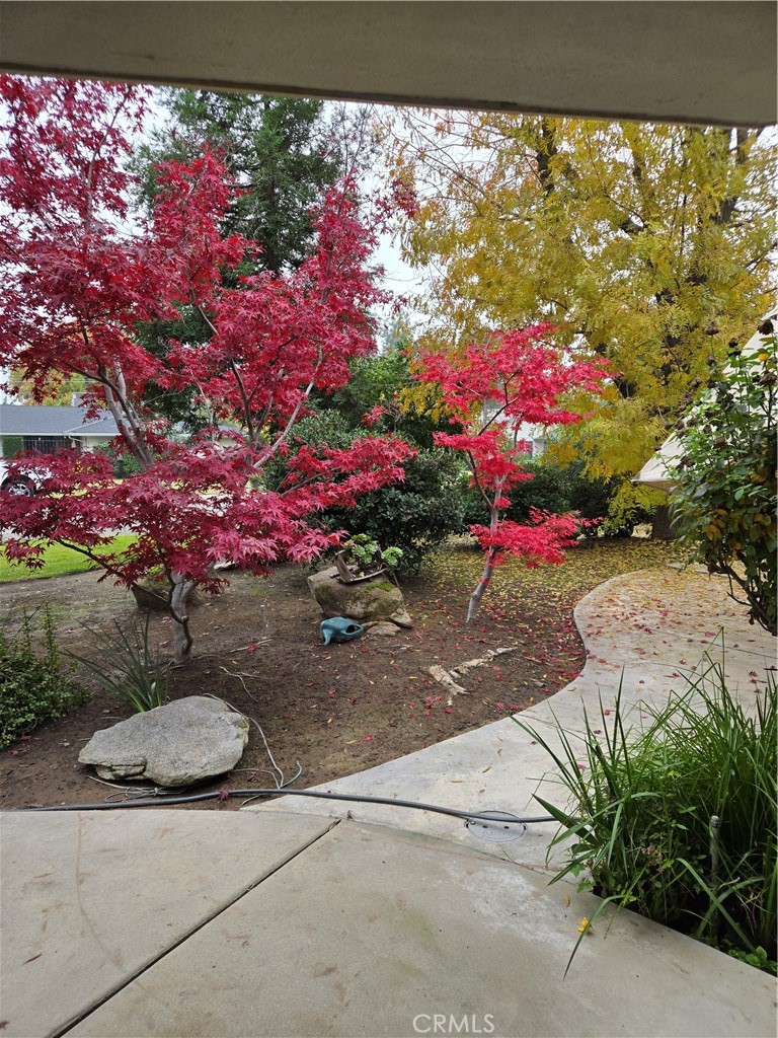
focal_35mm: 23
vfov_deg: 73.9
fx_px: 689
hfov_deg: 58.9
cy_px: 519
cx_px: 389
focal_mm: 5.4
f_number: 1.8
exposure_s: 1/661
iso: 80
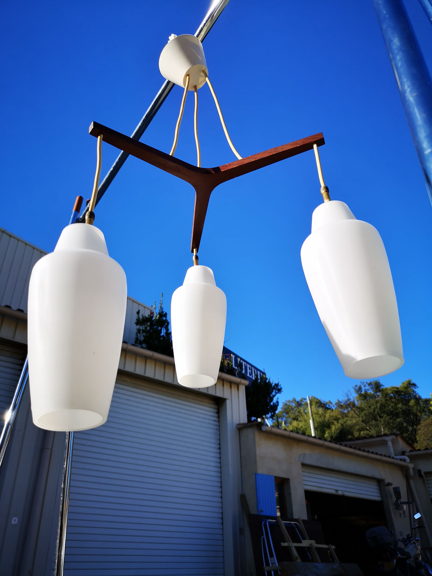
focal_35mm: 27
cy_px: 288
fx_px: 449
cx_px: 216
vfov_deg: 65.3
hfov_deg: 51.4
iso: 50
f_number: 1.8
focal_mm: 5.58
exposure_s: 1/2012
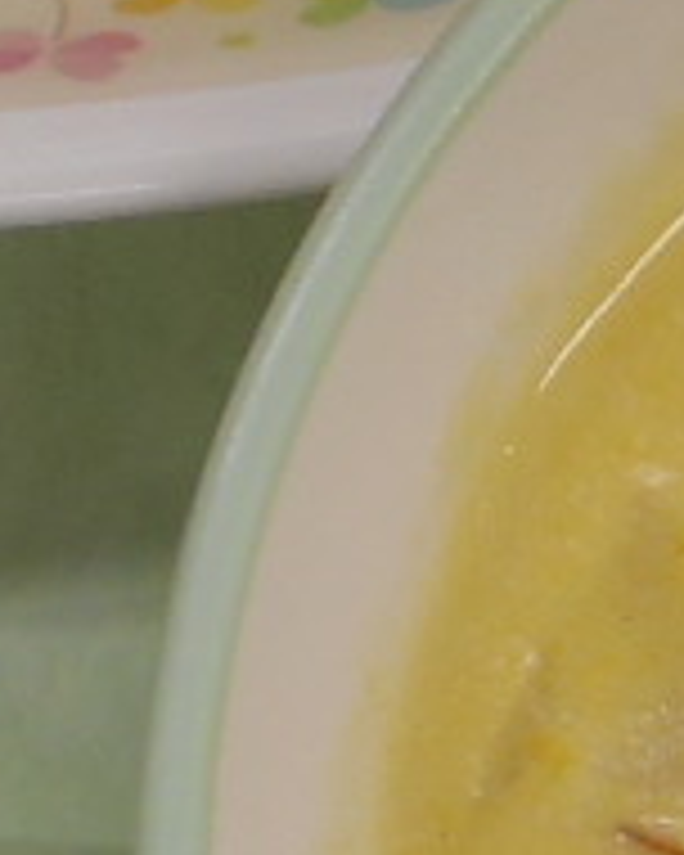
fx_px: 5213
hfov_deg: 7.4
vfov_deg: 9.4
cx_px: -153
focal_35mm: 206
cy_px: 184
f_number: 3.7
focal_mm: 4.5
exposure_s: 1/30
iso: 80
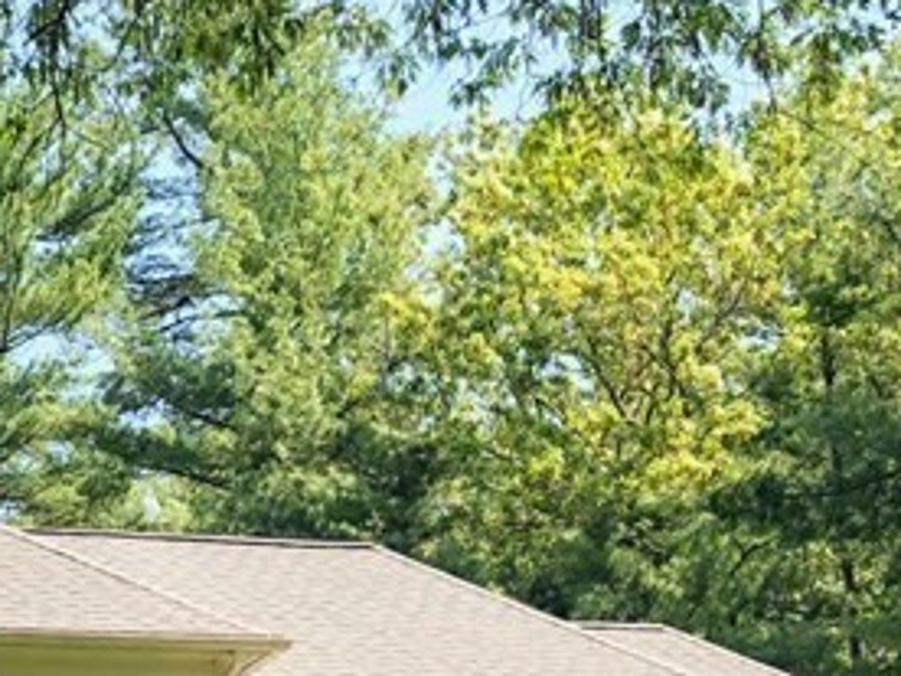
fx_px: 2707
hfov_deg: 17.4
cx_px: -359
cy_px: 991
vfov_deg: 13.5
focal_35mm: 104
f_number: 1.8
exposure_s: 1/571
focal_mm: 3.99
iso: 20
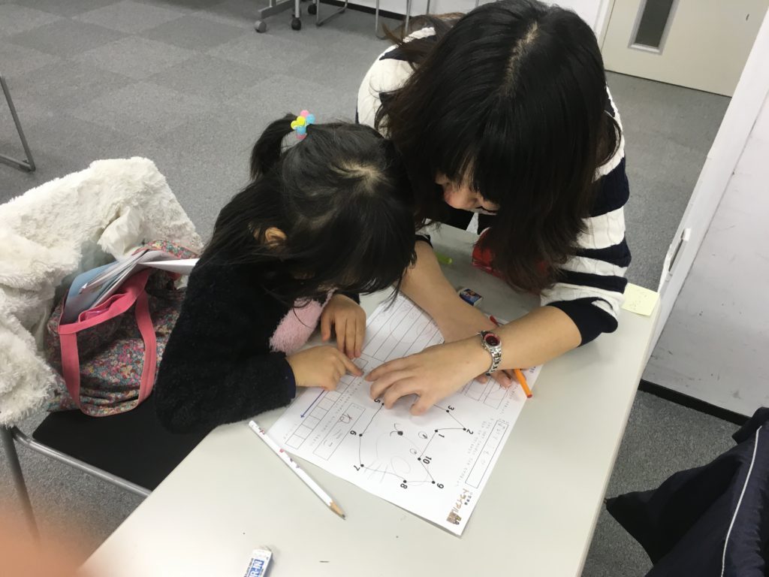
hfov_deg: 61.7
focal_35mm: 29
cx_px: 384
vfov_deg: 48.2
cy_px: 288
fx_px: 644
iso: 32
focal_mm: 4.15
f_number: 2.2
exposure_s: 1/30
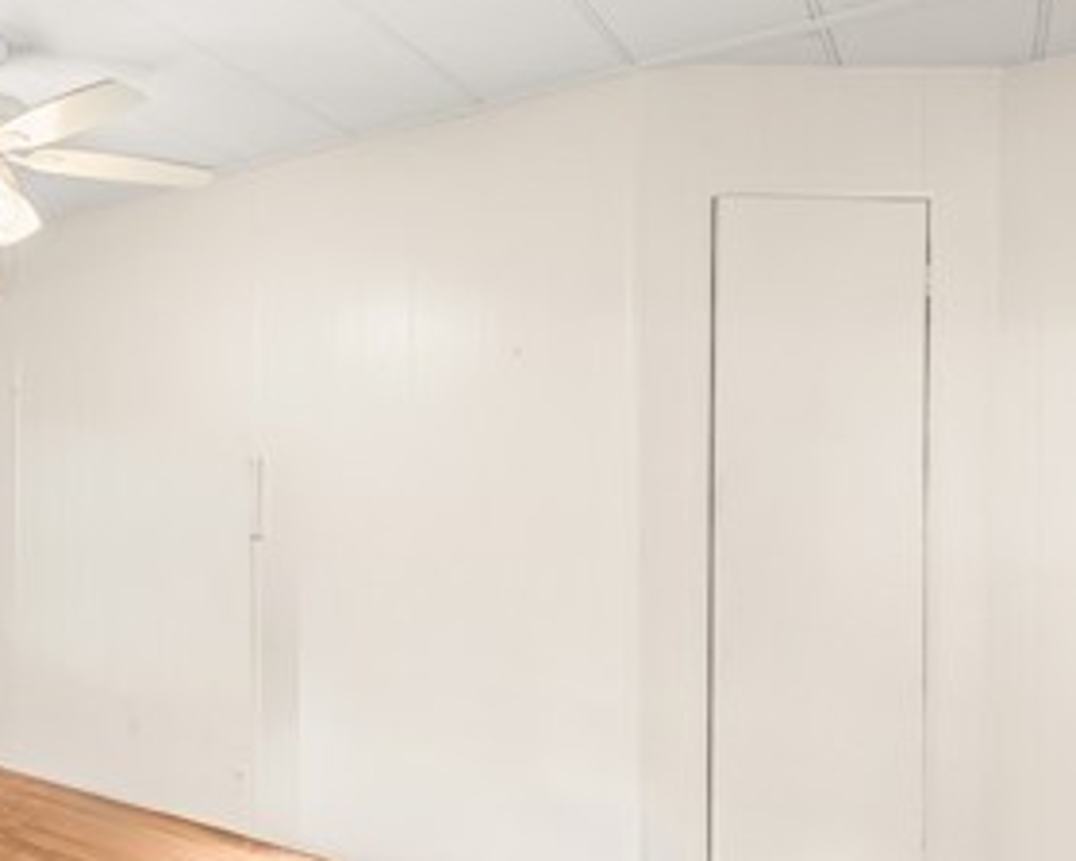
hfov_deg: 50.5
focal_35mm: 30
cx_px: 65
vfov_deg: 48.2
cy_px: 517
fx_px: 955
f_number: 8
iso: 1000
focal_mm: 14
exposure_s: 1/10
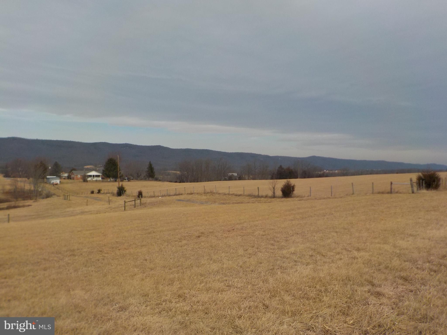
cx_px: 224
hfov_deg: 60.0
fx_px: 387
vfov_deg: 46.8
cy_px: 168
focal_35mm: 30
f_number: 3.3
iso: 125
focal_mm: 4.1
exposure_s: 1/1250
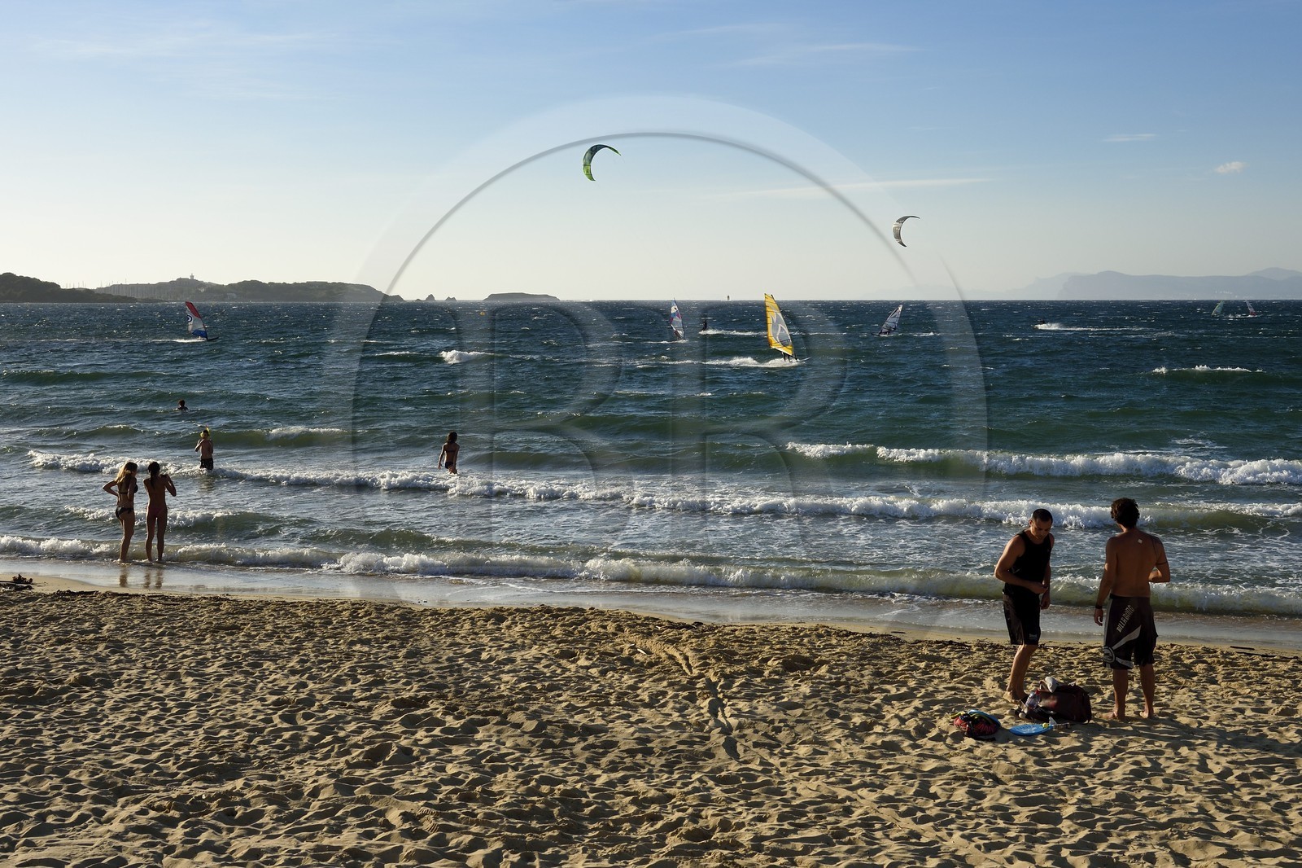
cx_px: 651
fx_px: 1446
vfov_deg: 33.4
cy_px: 434
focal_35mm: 40
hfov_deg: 48.5
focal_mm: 40
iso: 200
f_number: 13
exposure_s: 1/320
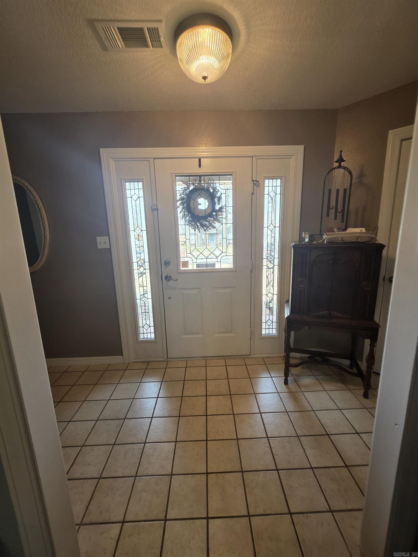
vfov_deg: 106.2
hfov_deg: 89.9
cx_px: 209
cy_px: 278
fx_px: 209
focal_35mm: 13
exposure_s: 1/120
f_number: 1.9
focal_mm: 2.2
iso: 160
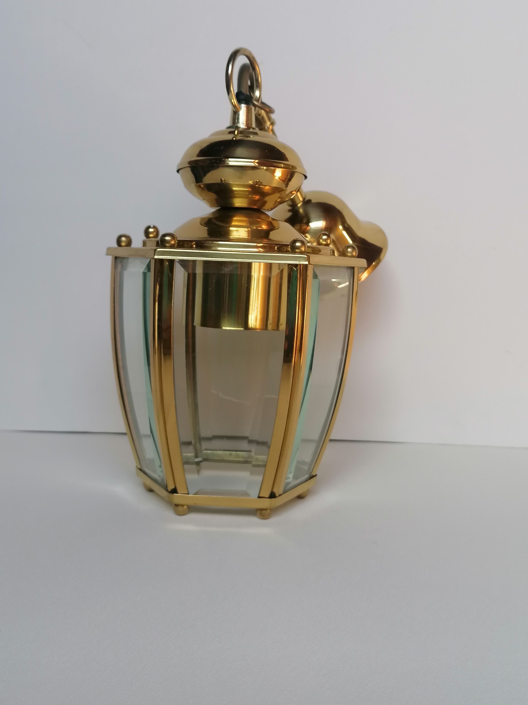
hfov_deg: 39.7
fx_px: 732
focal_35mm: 36
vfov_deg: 51.4
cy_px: 352
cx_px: 264
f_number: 1.8
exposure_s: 1/100
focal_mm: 4.75
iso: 64
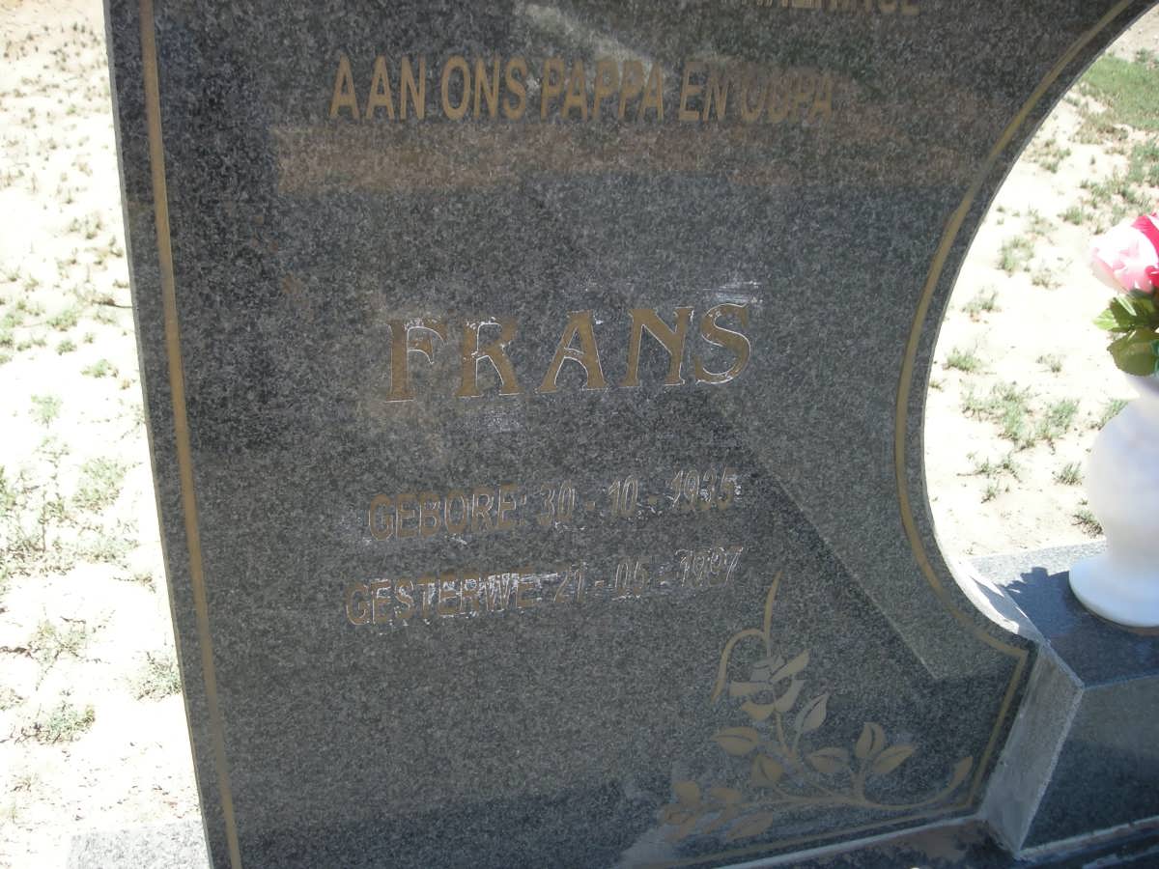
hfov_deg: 52.6
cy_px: 434
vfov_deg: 40.7
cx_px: 580
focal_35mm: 35
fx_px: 1172
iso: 50
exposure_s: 1/210
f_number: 2.8
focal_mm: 5.7
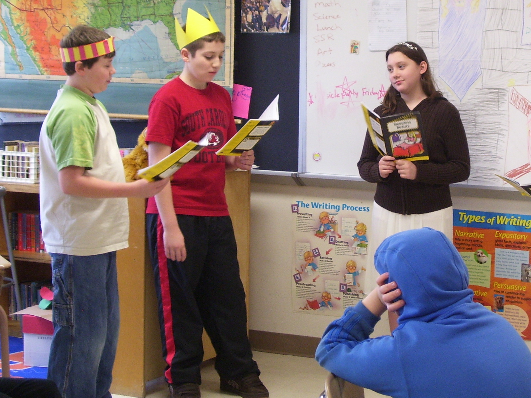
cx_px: 345
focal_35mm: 103
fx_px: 1580
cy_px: 123
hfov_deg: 19.0
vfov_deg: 14.3
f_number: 4
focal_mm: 11.6
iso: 160
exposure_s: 1/20
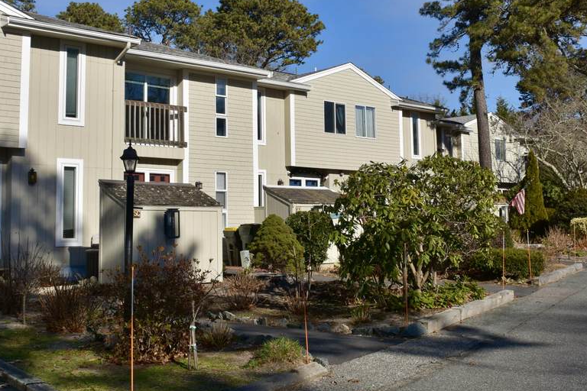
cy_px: 145
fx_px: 734
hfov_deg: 43.6
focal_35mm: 45
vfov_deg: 29.7
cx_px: 274
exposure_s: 1/500
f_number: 8
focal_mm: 18
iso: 140
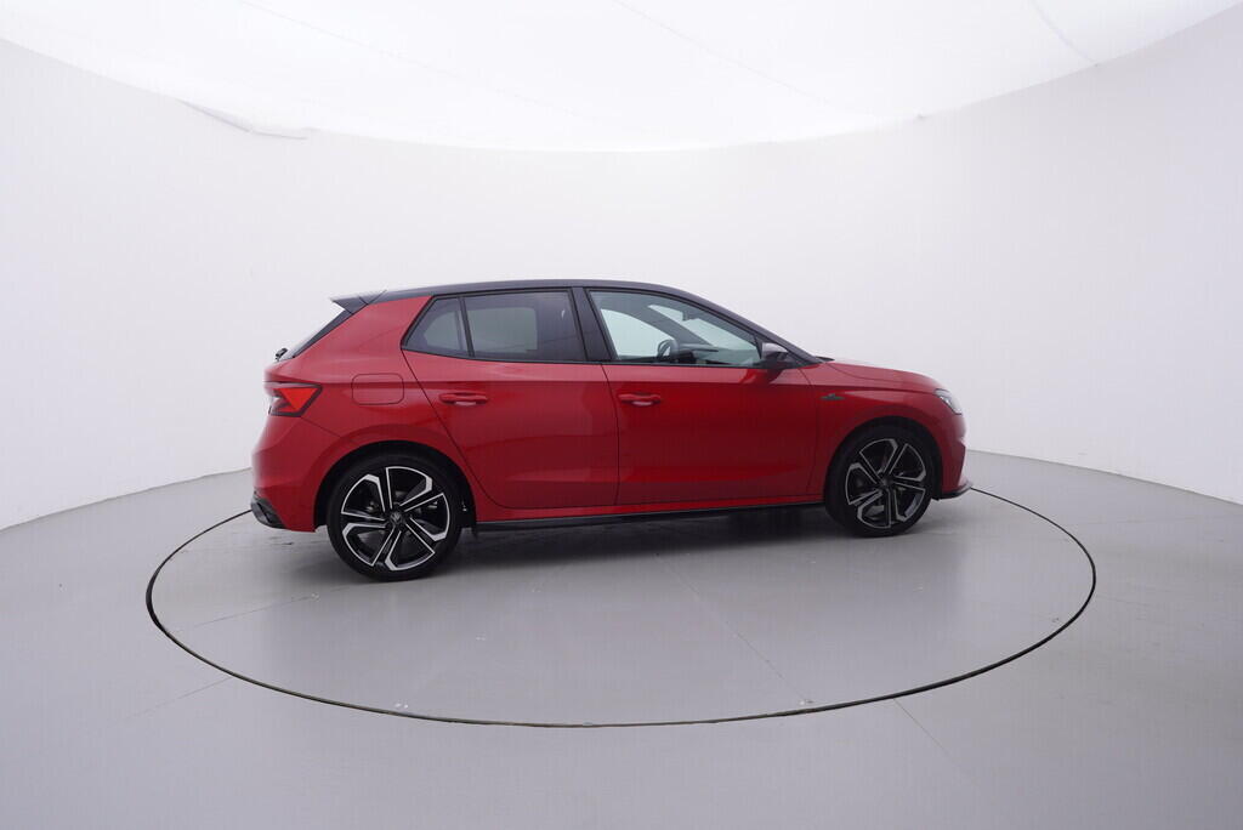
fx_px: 777
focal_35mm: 22
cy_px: 415
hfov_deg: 77.3
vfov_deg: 56.2
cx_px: 622
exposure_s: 1/80
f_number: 5
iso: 200
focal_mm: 15
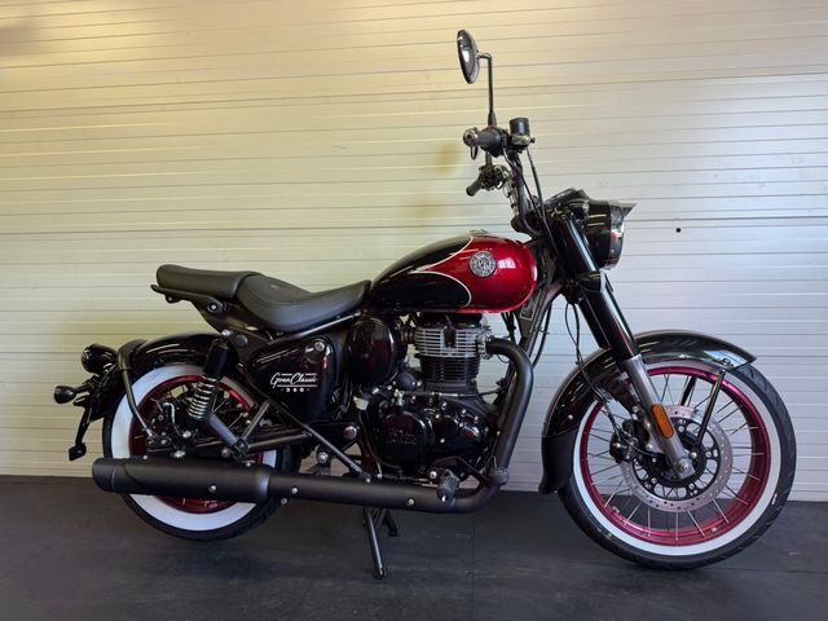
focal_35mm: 24
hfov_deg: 71.6
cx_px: 414
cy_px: 310
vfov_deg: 56.8
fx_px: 574
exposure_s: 1/100
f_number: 1.78
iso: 80
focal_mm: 6.76
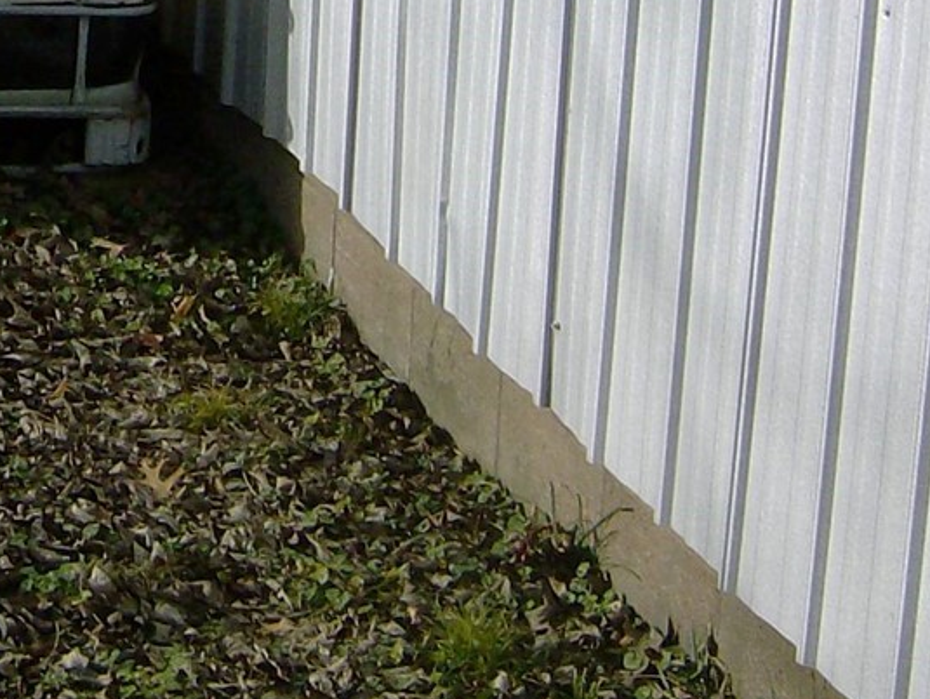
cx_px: -75
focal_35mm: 129
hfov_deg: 14.9
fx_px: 3468
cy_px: -332
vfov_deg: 11.1
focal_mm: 6
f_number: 4.7
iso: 100
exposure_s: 1/481
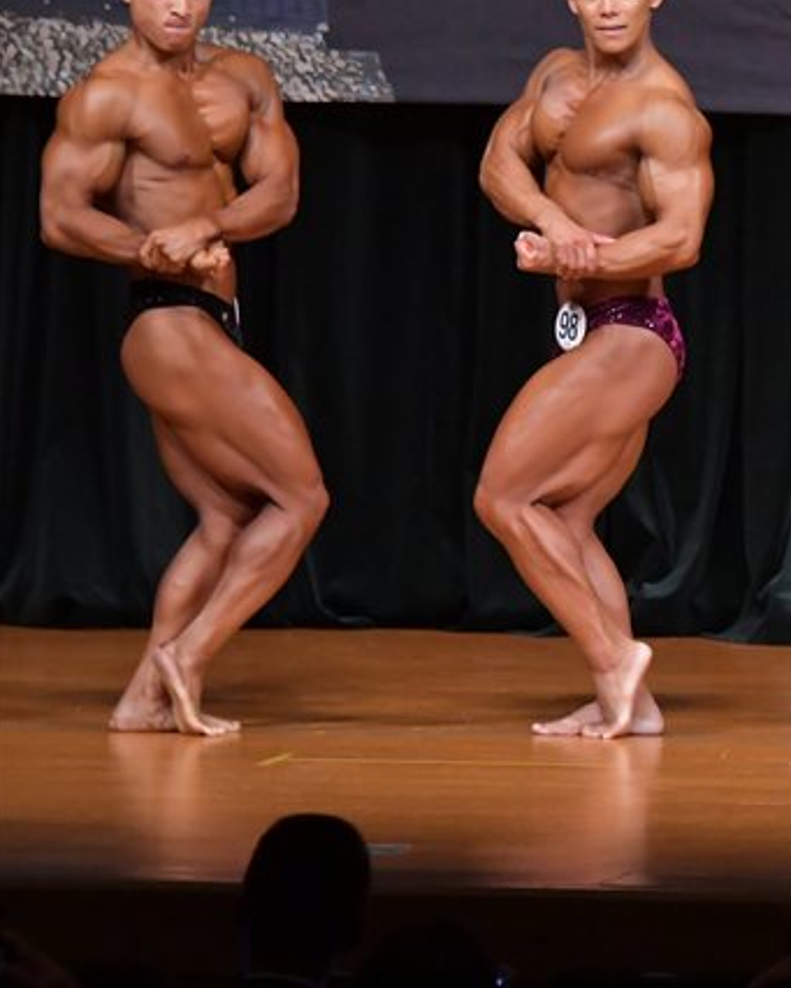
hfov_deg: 3.6
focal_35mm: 435
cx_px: 890
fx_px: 12725
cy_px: 401
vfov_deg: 4.4
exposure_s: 1/400
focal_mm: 170
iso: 5000
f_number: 5.6
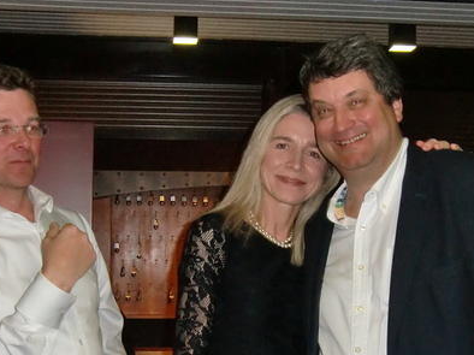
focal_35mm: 65
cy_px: 268
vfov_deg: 22.3
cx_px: 251
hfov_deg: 29.8
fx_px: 890
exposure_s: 1/15
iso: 400
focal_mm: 7.1
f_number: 3.8
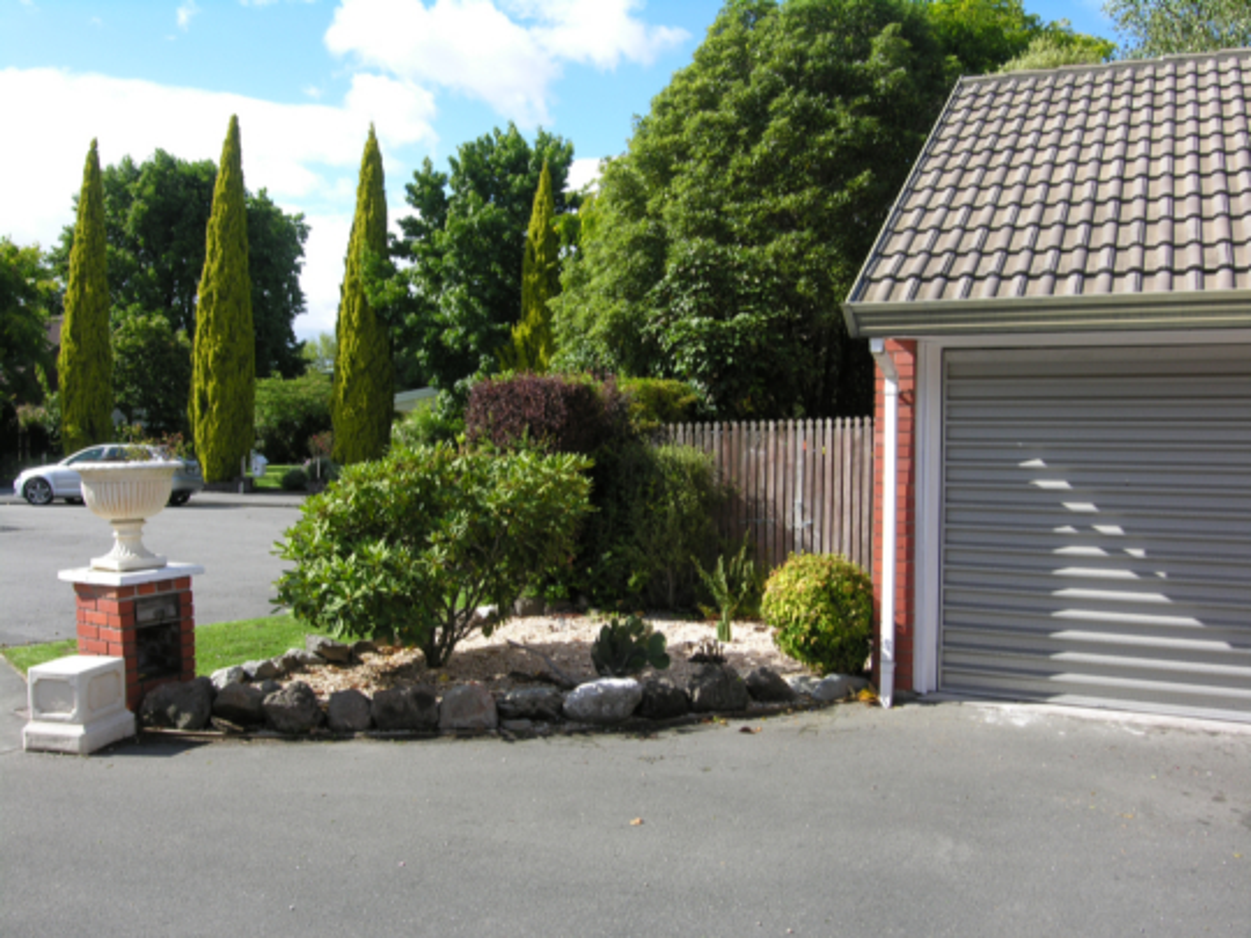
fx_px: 1084
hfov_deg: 60.0
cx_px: 626
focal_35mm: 30
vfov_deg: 46.8
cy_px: 469
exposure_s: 1/190
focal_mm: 7.5
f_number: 4.9
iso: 50
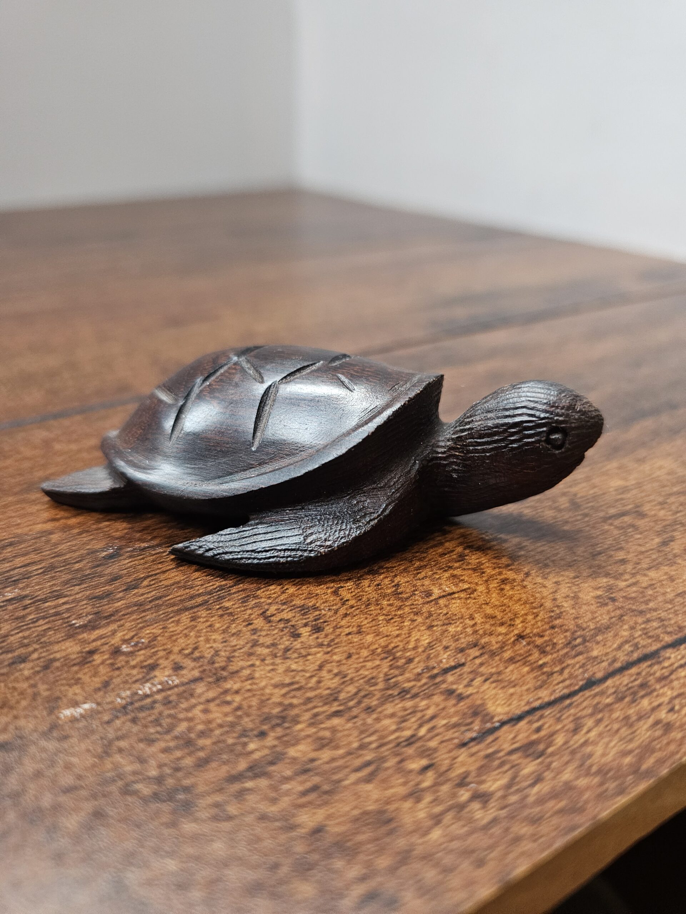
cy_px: 457
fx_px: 608
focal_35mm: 23
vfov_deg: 73.9
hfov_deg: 58.9
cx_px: 343
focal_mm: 6.3
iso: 500
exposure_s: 1/24
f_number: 1.7
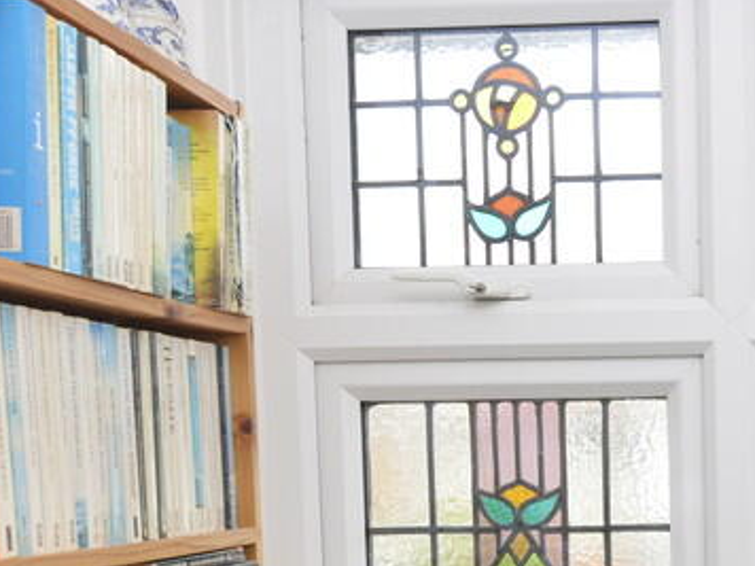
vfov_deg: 24.3
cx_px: 721
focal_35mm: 58
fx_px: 1265
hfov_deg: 31.2
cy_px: 543
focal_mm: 14
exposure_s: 1/200
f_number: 5.6
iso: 400
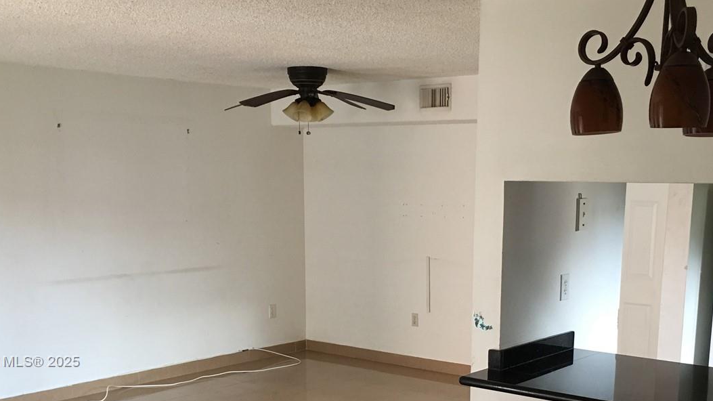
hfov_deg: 42.8
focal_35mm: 48
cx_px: 404
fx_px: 907
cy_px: 362
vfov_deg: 24.2
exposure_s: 1/15
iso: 50
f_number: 2.2
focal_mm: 4.15
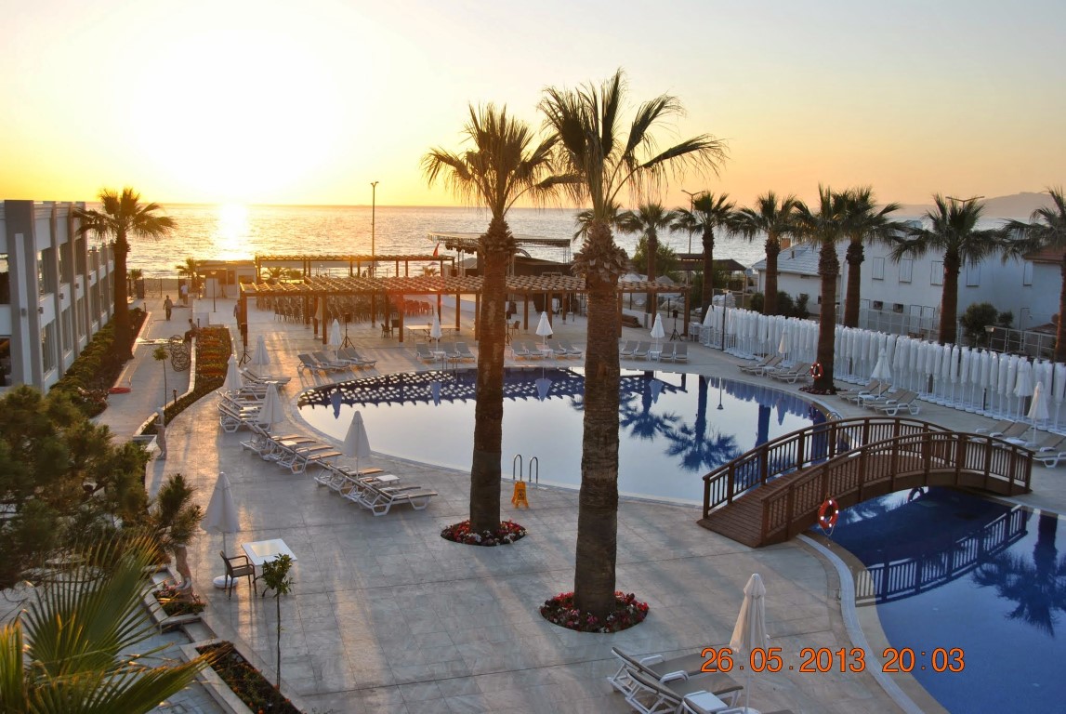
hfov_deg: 57.2
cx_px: 533
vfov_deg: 40.1
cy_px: 357
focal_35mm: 33
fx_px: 978
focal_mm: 22
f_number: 5
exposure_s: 1/200
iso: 100
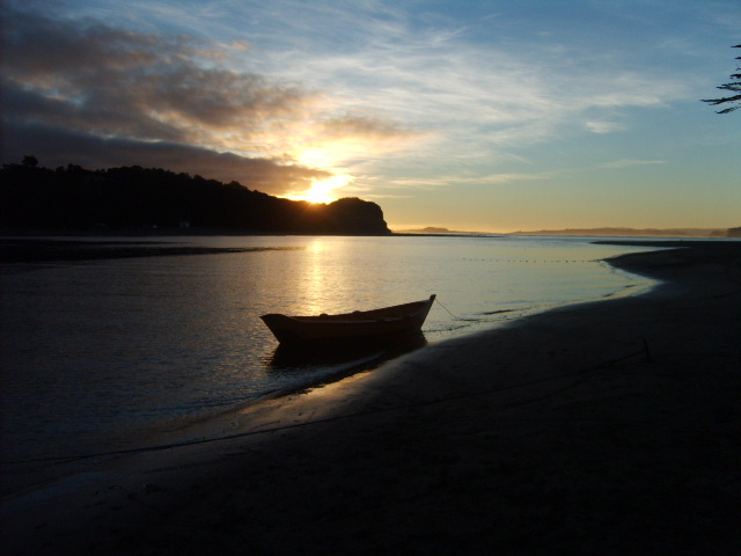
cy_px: 278
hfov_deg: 52.6
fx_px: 749
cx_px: 370
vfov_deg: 40.7
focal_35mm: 35
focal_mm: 5.8
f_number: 2.8
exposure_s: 1/1000
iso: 50
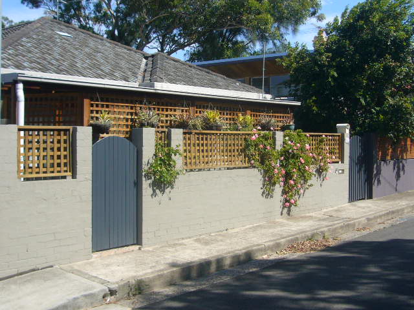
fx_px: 550
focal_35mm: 46
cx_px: 207
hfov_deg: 41.2
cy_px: 155
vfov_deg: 31.5
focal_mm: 5.4
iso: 80
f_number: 6.3
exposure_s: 1/250
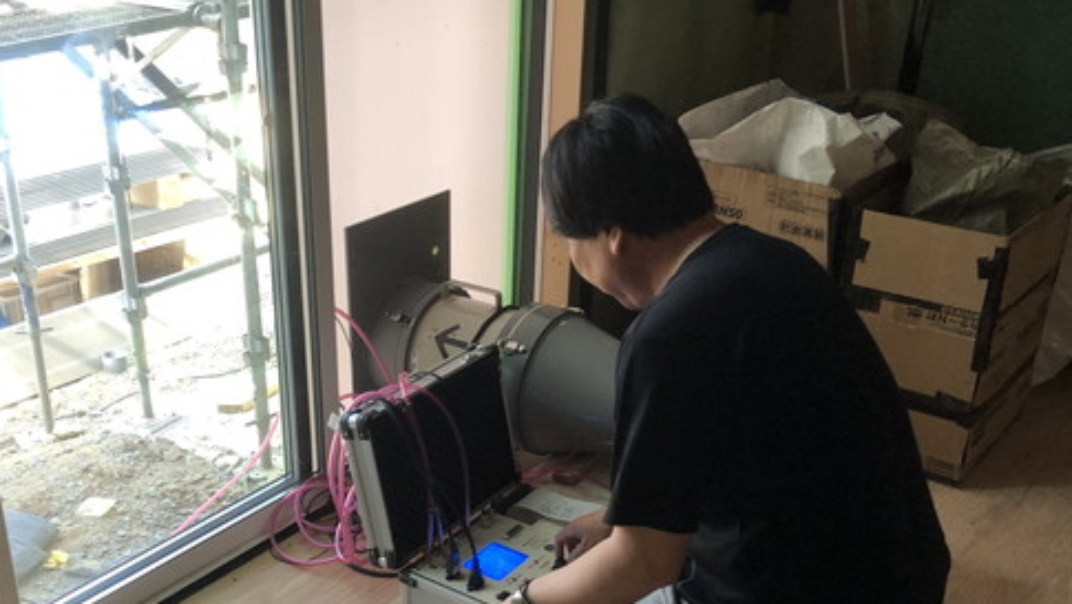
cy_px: 464
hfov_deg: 46.2
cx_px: 444
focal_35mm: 44
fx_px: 1251
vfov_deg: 26.7
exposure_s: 1/20
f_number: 1.8
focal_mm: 3.99
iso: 40
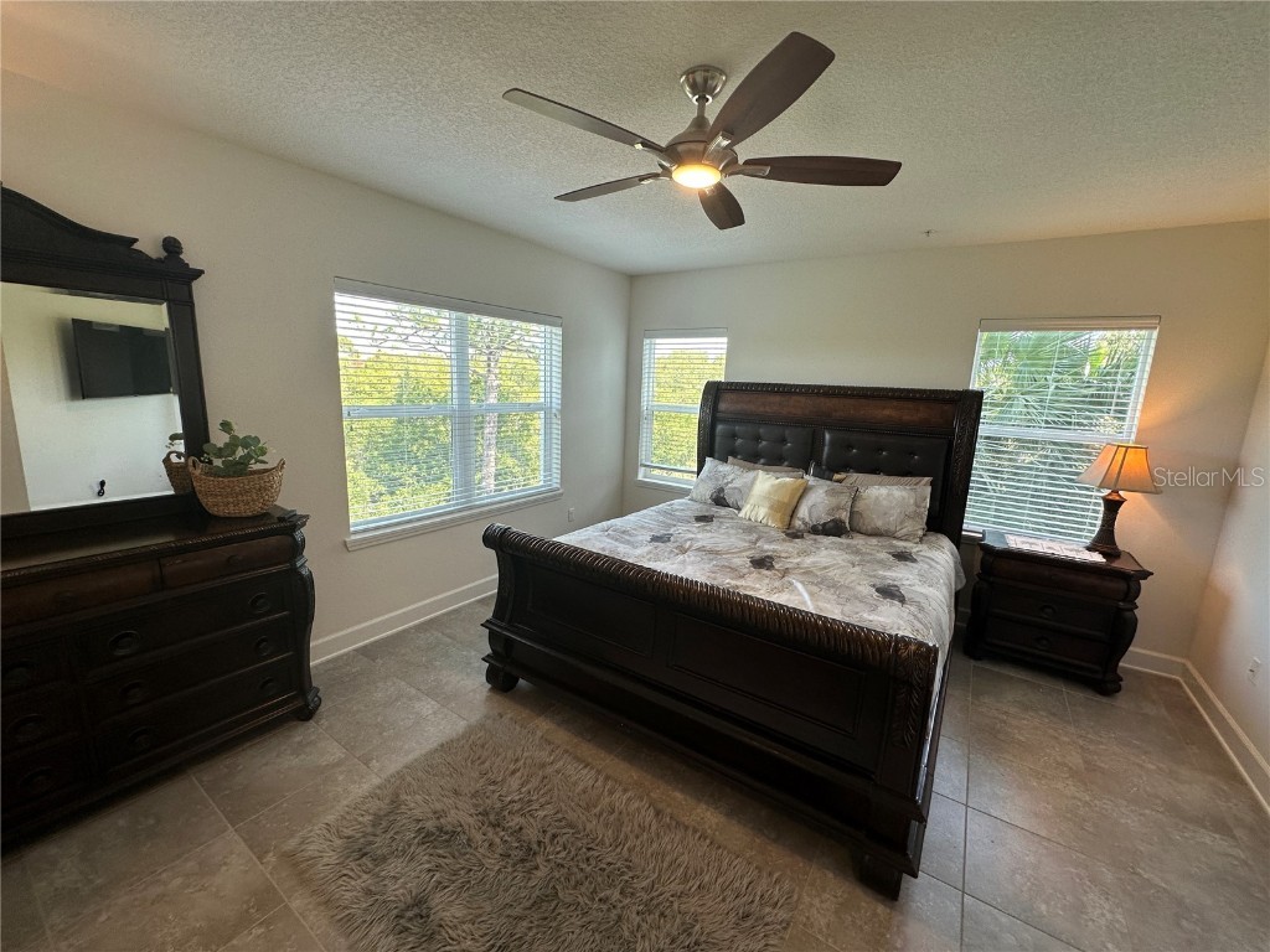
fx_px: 514
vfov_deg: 85.7
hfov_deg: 102.1
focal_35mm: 14
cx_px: 635
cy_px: 476
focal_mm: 2.22
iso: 64
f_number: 2.2
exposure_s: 1/120
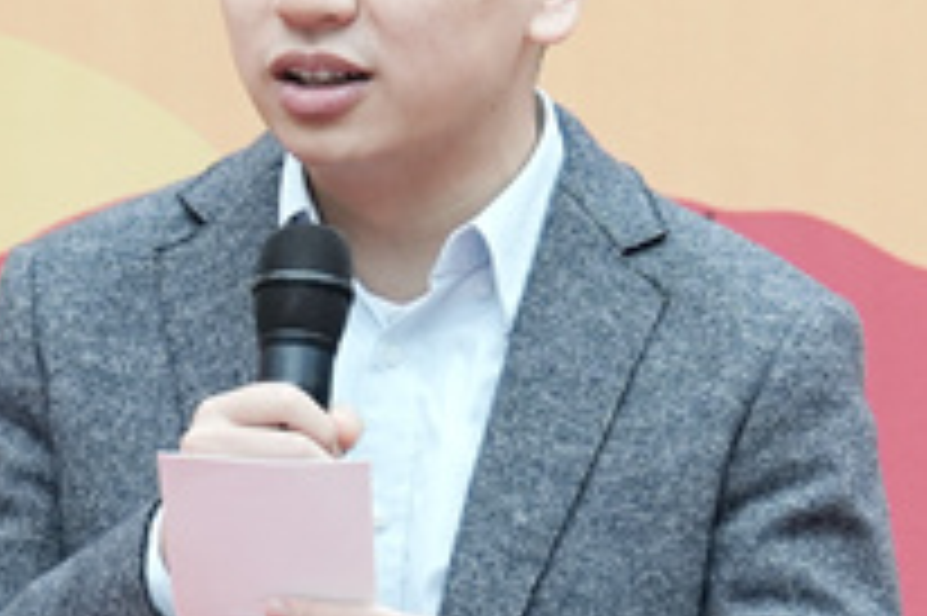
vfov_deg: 5.0
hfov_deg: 7.6
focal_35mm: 272
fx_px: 6998
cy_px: 461
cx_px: 410
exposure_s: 1/125
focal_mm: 70
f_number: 4
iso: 1250
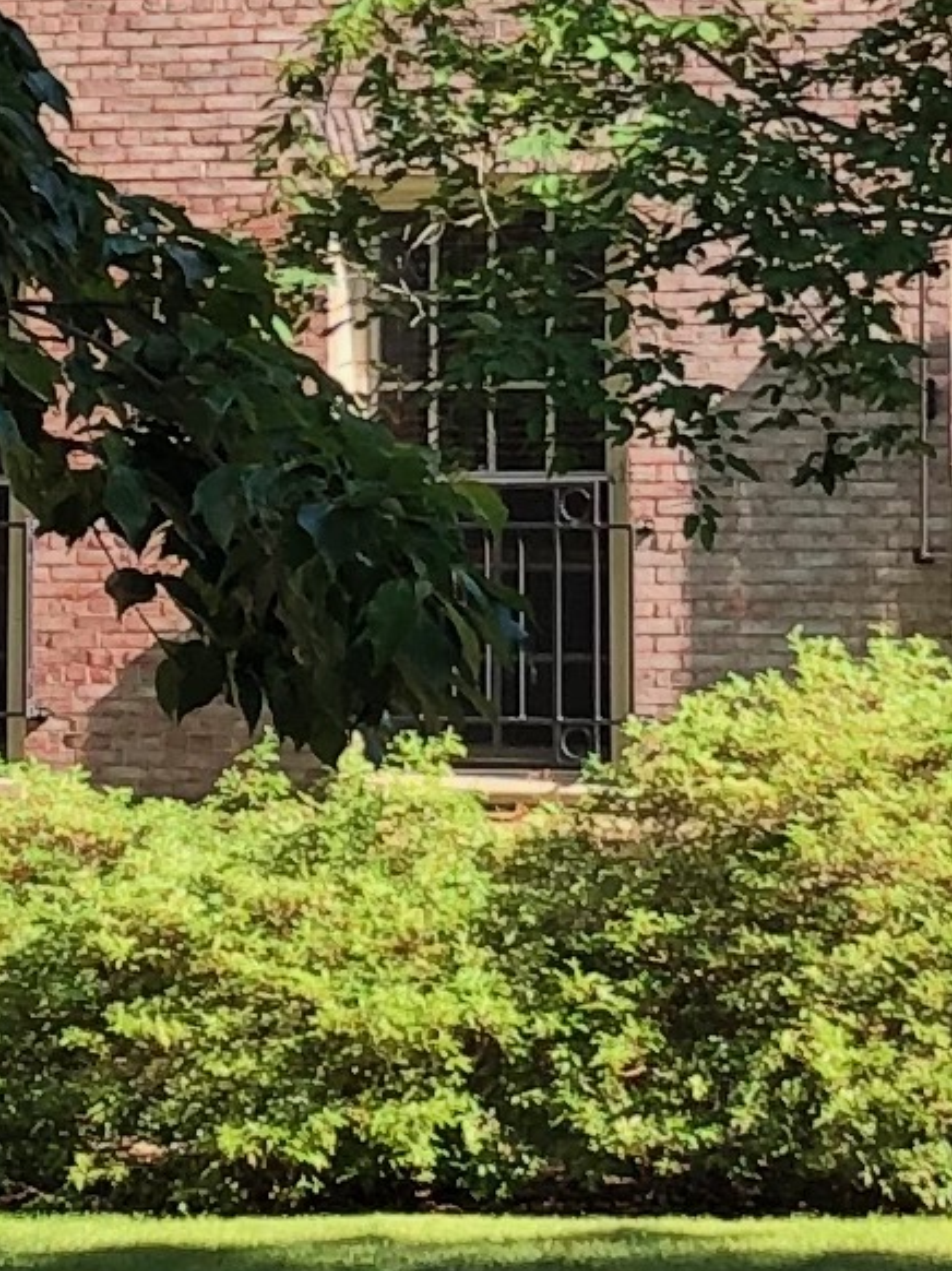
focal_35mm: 194
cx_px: 692
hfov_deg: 7.6
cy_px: -55
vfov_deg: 10.1
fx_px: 7119
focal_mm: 3.99
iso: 20
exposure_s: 1/236
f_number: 1.8
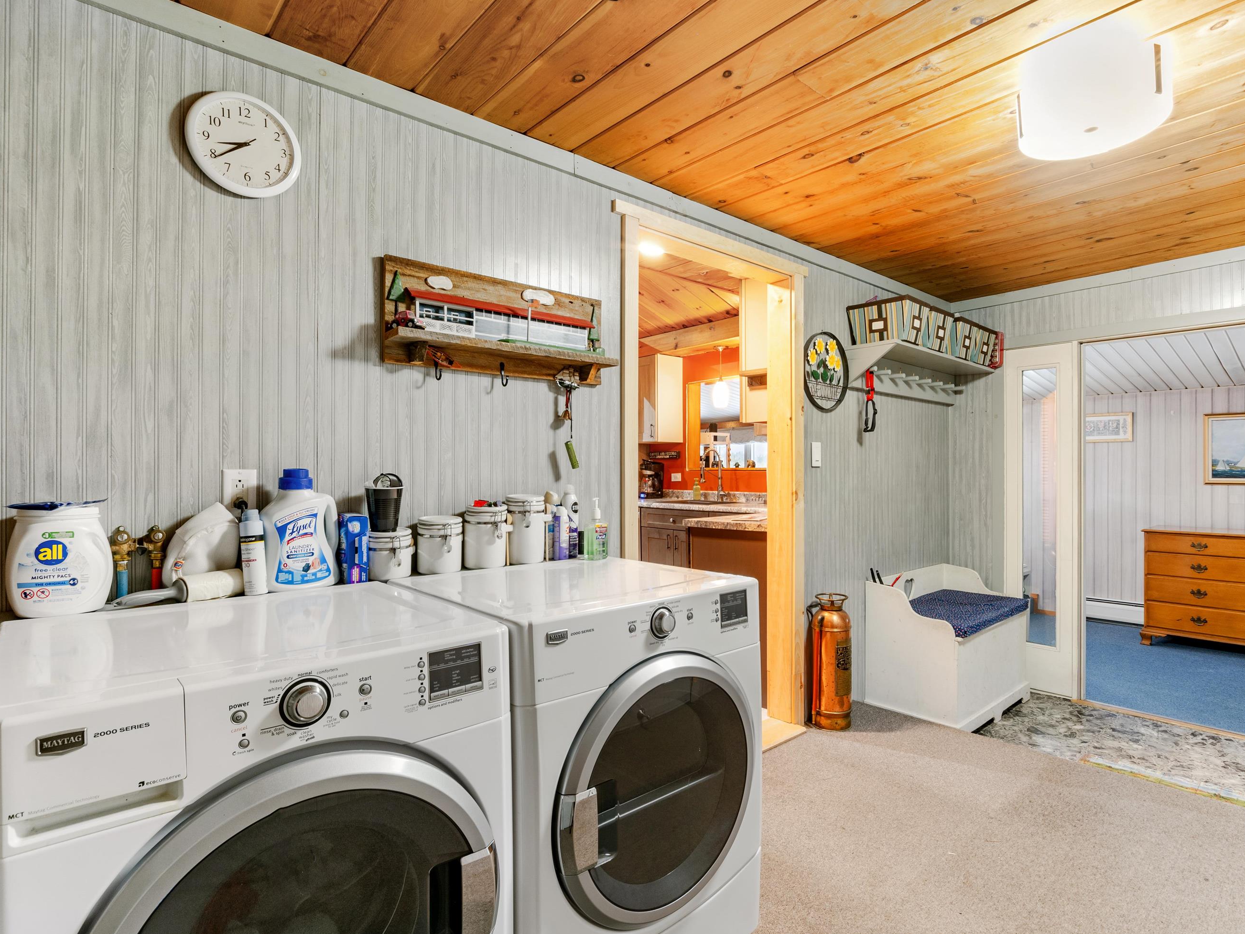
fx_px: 611
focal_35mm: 17
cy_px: 458
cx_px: 663
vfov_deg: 74.7
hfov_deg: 90.9
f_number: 8
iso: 64
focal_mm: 10
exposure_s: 4
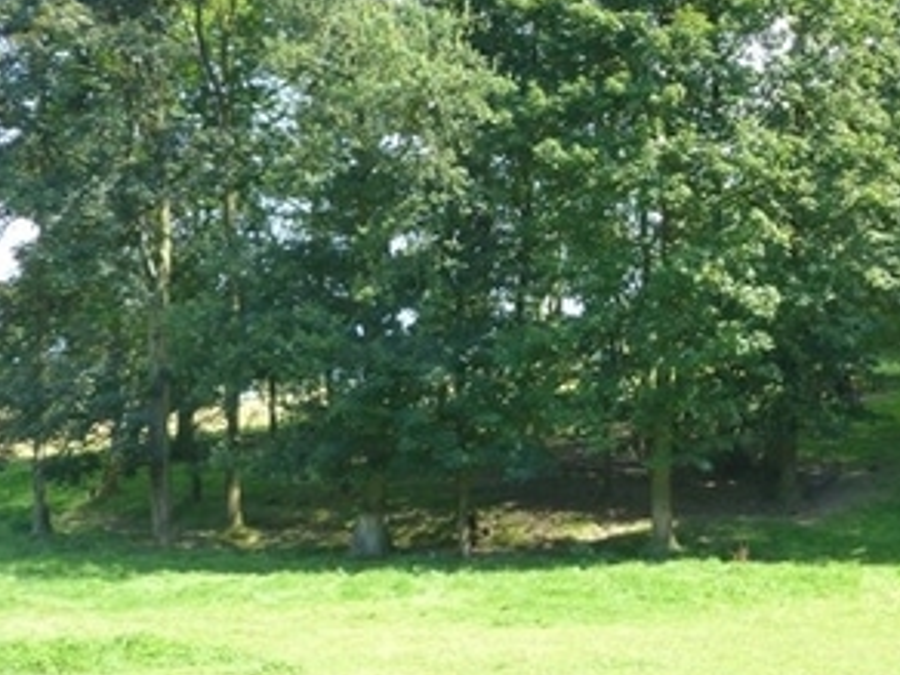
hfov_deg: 25.6
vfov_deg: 20.3
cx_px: 918
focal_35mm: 72
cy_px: 157
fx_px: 1872
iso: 125
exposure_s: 1/125
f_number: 3.1
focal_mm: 6.3
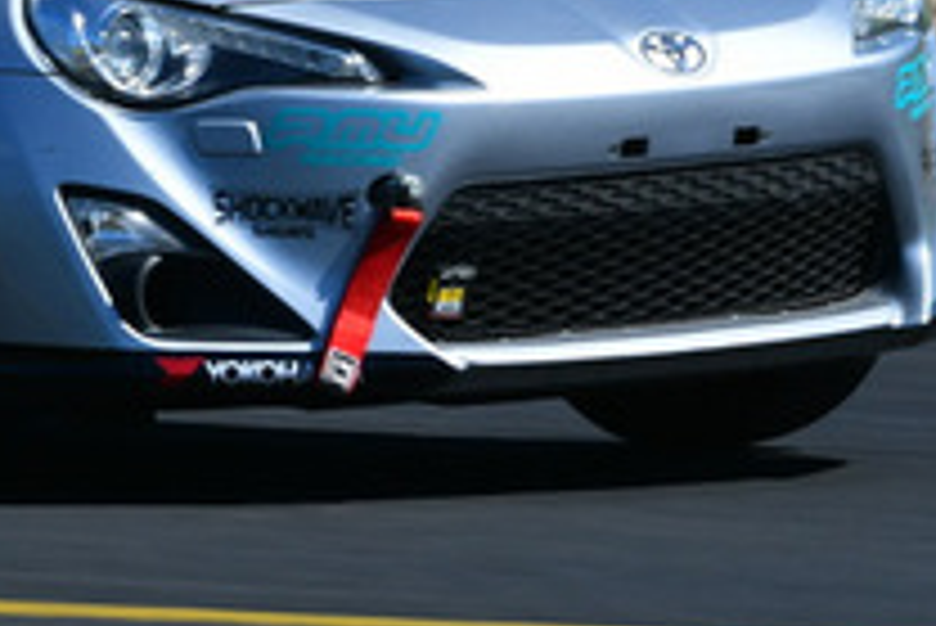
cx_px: -630
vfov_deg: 0.9
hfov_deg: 1.3
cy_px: -383
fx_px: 42070
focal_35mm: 1617
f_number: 11
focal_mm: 280
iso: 160
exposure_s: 1/250
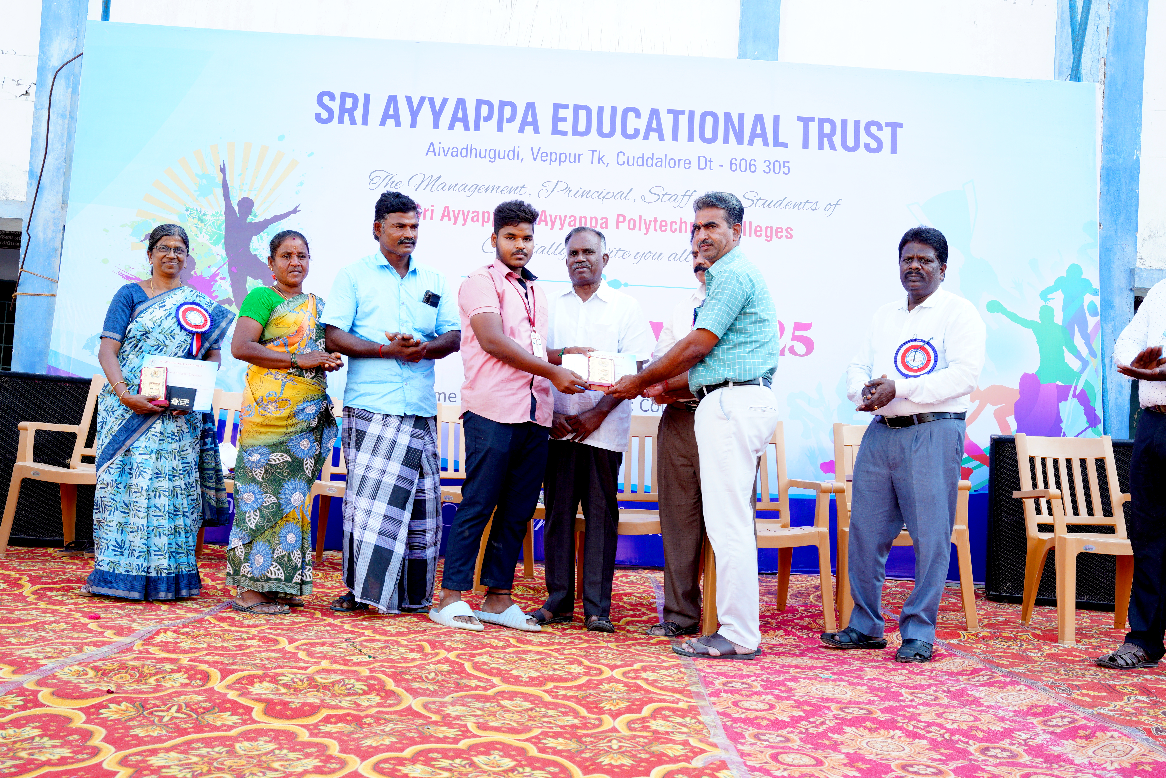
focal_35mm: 35
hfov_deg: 54.8
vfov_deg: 38.2
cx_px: 583
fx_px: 1124
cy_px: 389
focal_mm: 34.7
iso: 640
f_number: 9
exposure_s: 1/125
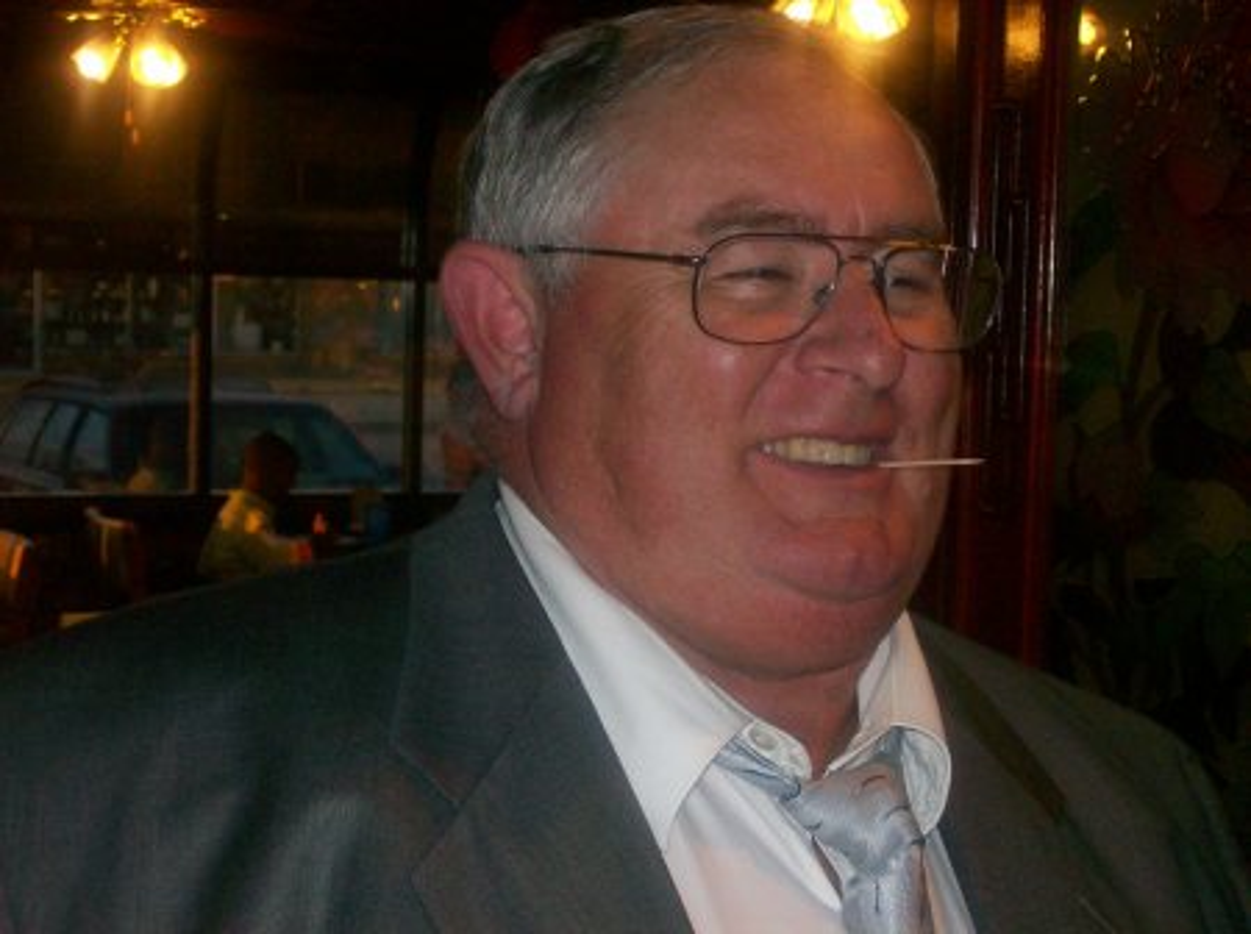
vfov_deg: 21.0
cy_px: 467
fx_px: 2526
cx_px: 626
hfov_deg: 27.8
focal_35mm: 70
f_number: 3.8
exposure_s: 1/95.5
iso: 140
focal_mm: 11.6
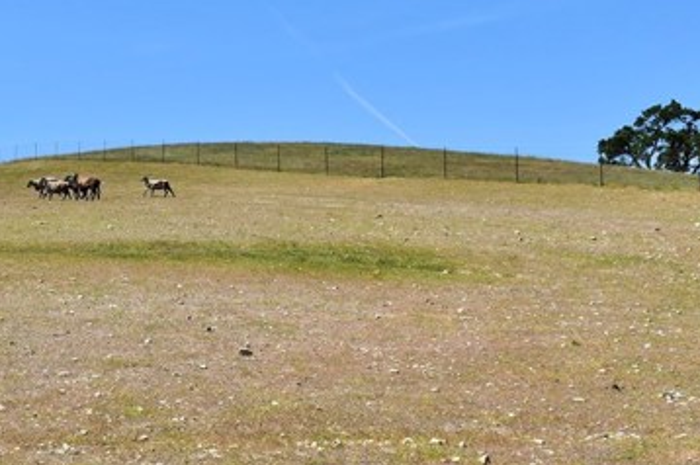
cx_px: 92
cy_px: 164
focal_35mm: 59
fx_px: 1146
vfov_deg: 22.9
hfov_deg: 32.5
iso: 250
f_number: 11
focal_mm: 22
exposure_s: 1/500
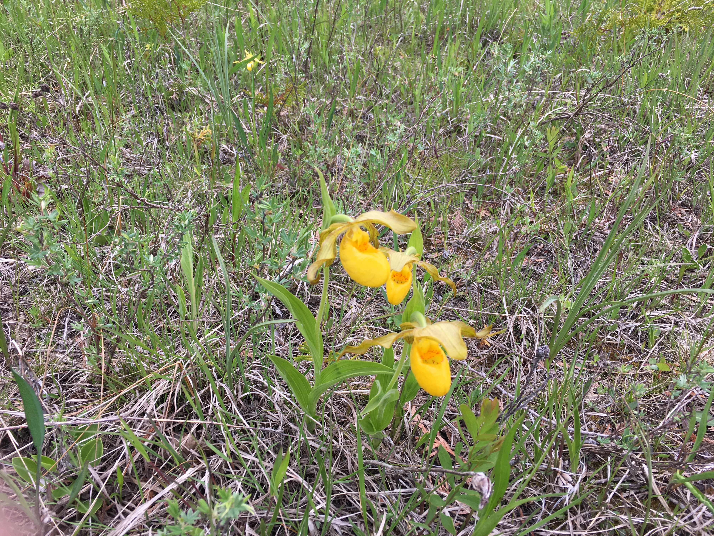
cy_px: 268
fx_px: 598
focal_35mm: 29
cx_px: 357
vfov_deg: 48.2
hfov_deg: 61.7
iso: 25
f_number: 2.2
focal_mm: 4.15
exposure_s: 1/413
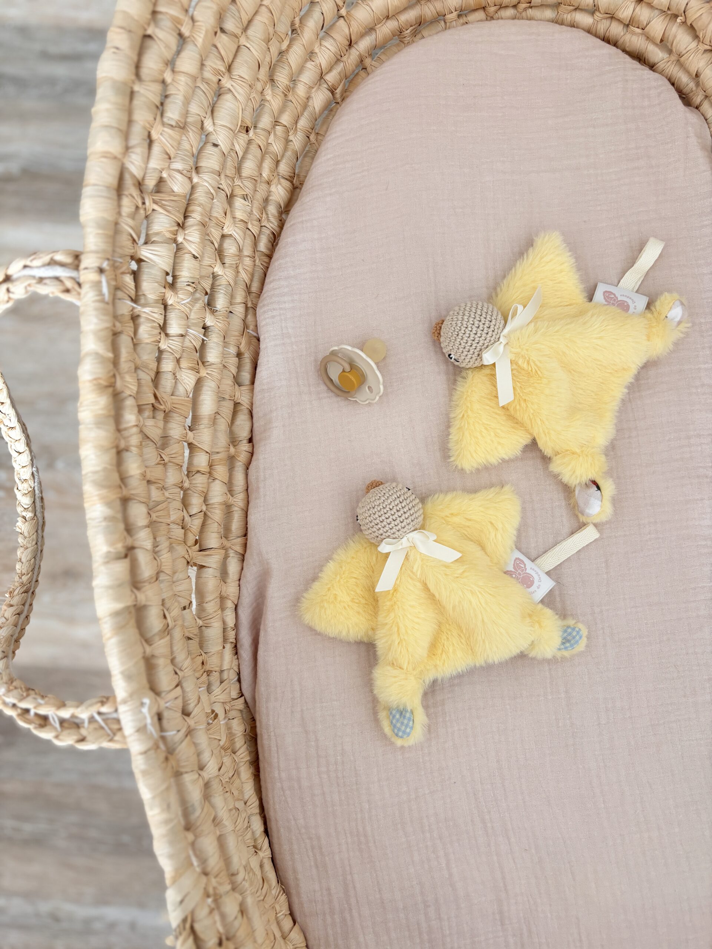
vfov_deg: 67.3
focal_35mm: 26
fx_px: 713
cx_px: 356
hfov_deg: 53.1
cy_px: 474
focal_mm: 5.96
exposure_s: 1/60
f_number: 1.6
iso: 160
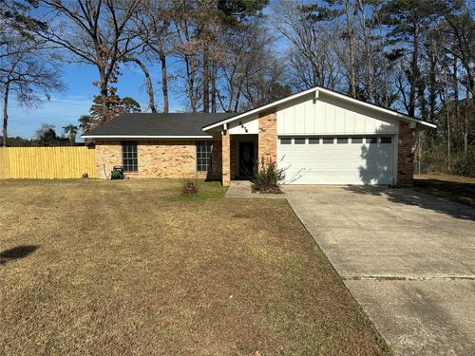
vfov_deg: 56.8
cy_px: 178
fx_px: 329
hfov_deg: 71.6
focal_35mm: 24
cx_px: 238
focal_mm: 6.86
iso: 80
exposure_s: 1/7042
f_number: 1.78
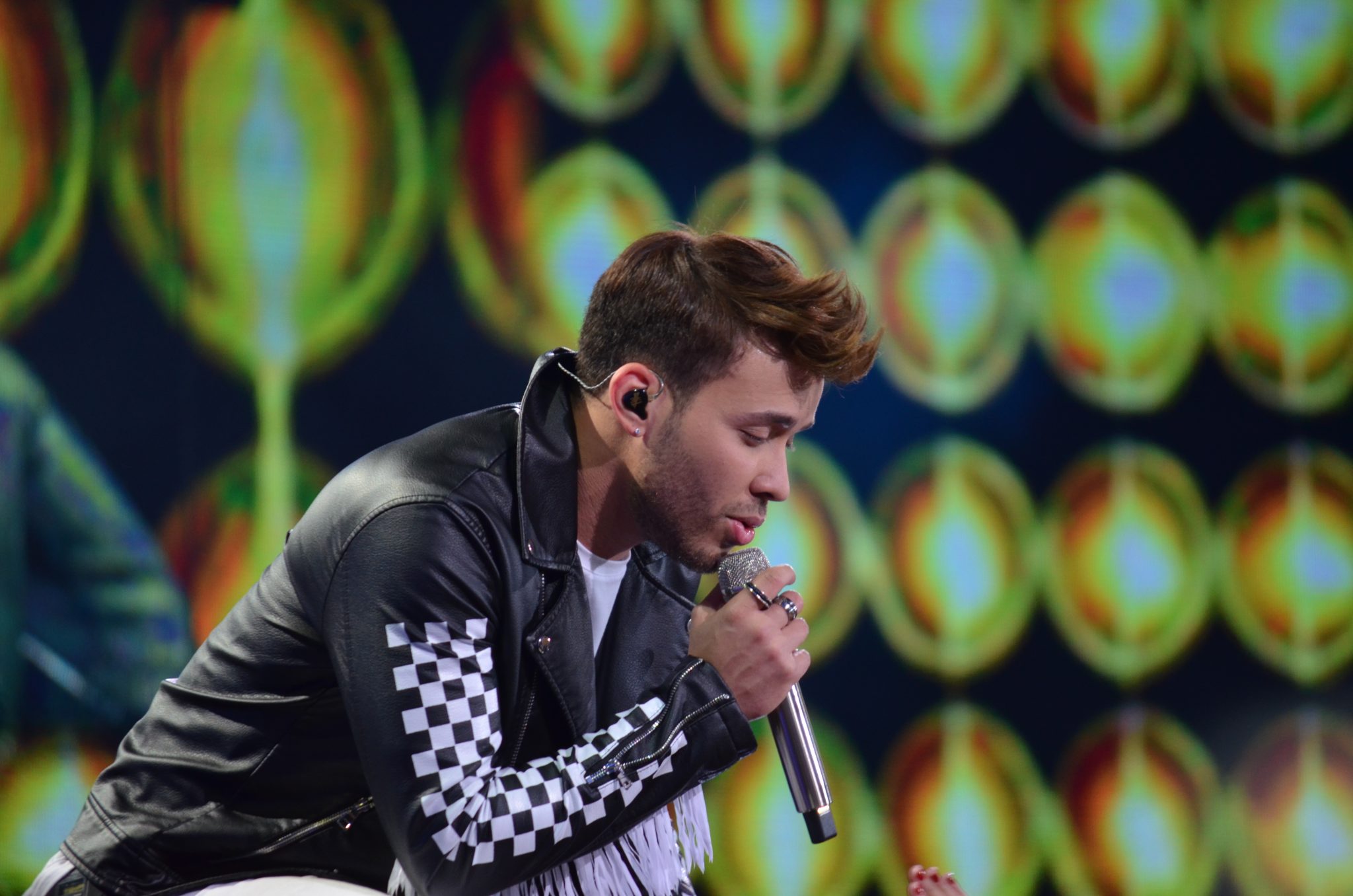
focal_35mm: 270
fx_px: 10125
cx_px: 676
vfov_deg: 5.1
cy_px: 448
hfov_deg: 7.6
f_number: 5.6
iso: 800
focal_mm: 180
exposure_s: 1/125
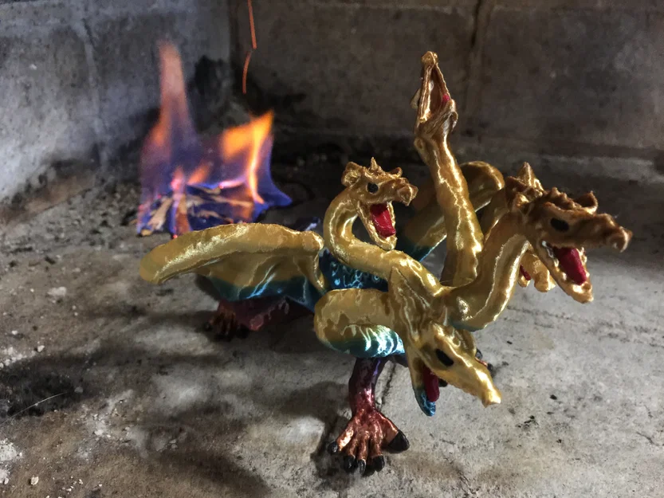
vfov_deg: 48.2
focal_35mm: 29
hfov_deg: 61.7
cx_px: 332
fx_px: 556
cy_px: 249
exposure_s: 1/4
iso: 100
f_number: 2.2
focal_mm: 4.15
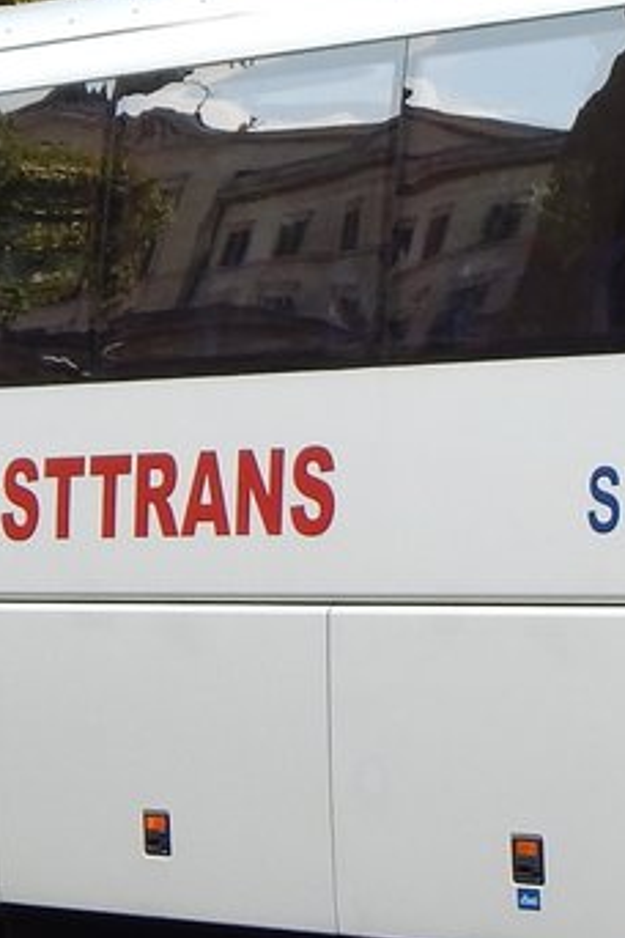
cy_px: 359
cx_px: 1072
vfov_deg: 13.1
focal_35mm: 157
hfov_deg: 8.5
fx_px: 4088
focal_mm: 7.7
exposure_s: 1/320
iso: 125
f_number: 3.6
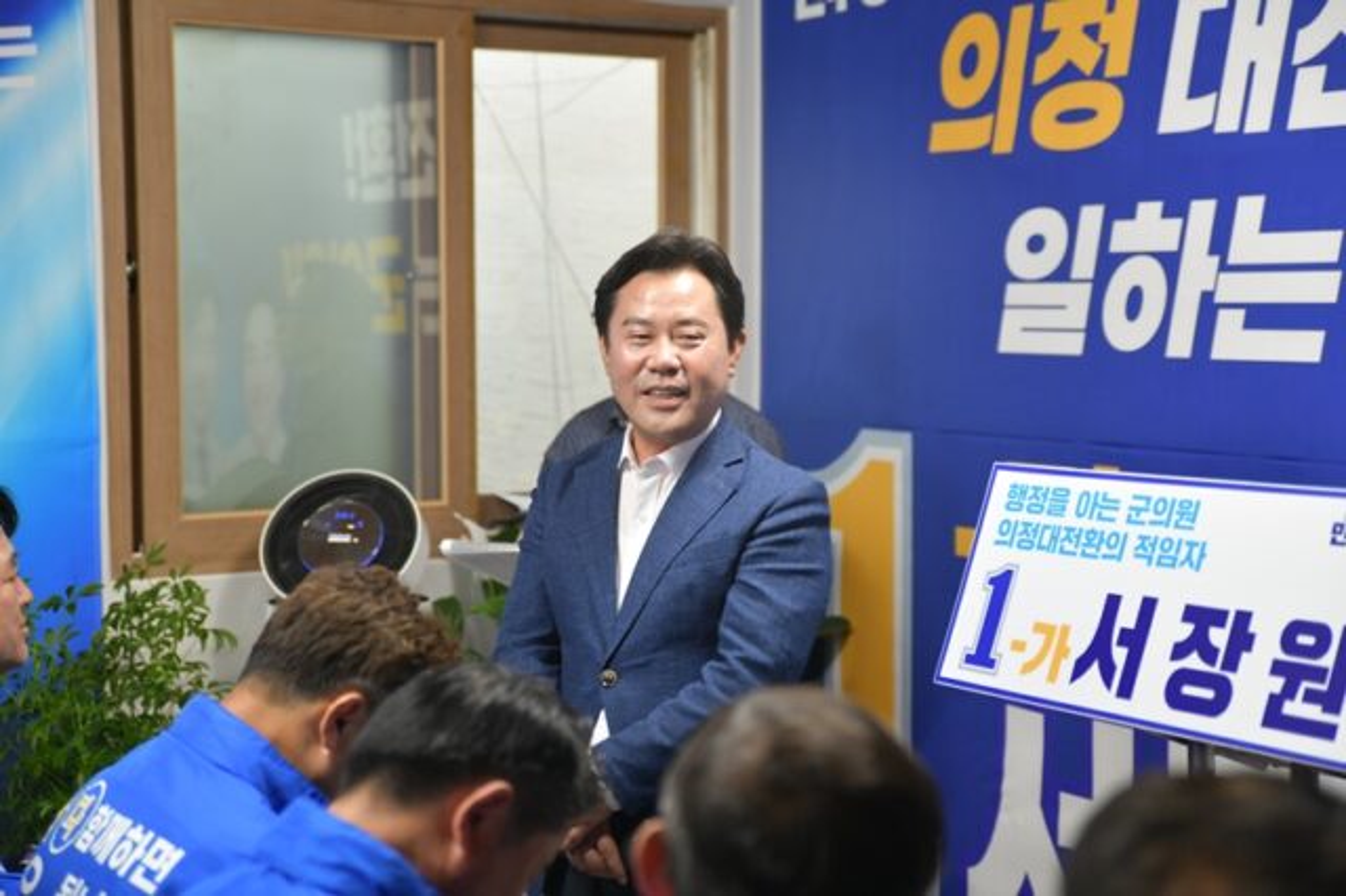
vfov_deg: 21.9
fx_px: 2317
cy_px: 448
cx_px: 673
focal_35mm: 62
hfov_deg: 32.4
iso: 1600
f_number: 2.8
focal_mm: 62
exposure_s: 1/200
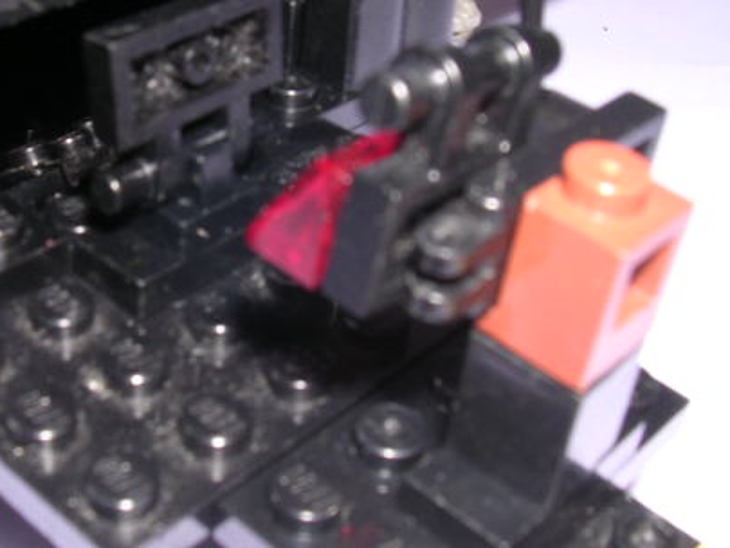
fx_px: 1266
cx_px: 254
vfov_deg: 24.4
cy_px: 202
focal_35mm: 60
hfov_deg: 32.0
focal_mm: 5.8
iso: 100
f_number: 5.6
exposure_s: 1/60.1
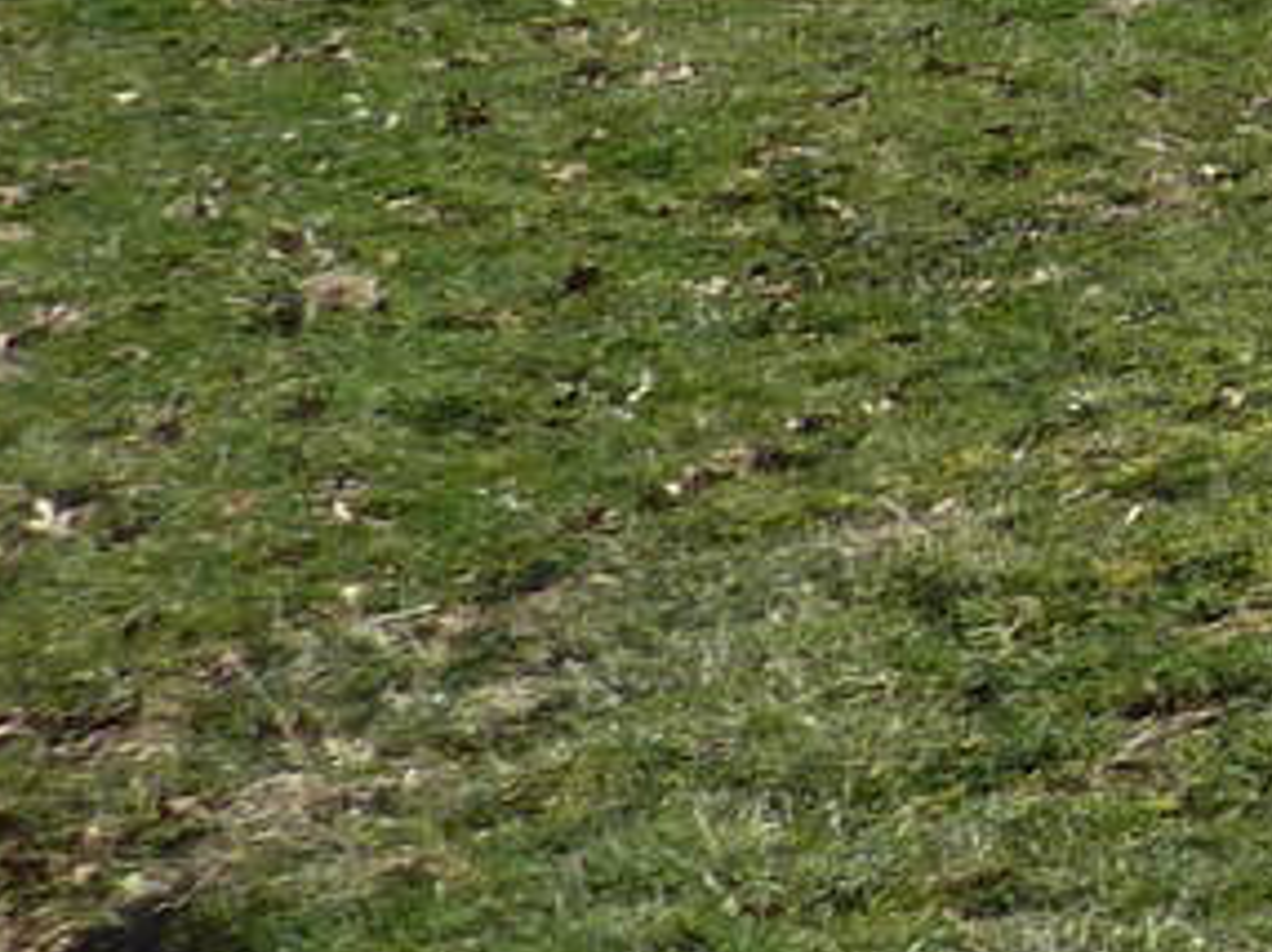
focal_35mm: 140
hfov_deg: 10.8
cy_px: -1041
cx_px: 3505
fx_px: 5140
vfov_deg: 9.7
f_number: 3.5
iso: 80
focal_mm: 4.1
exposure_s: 1/640
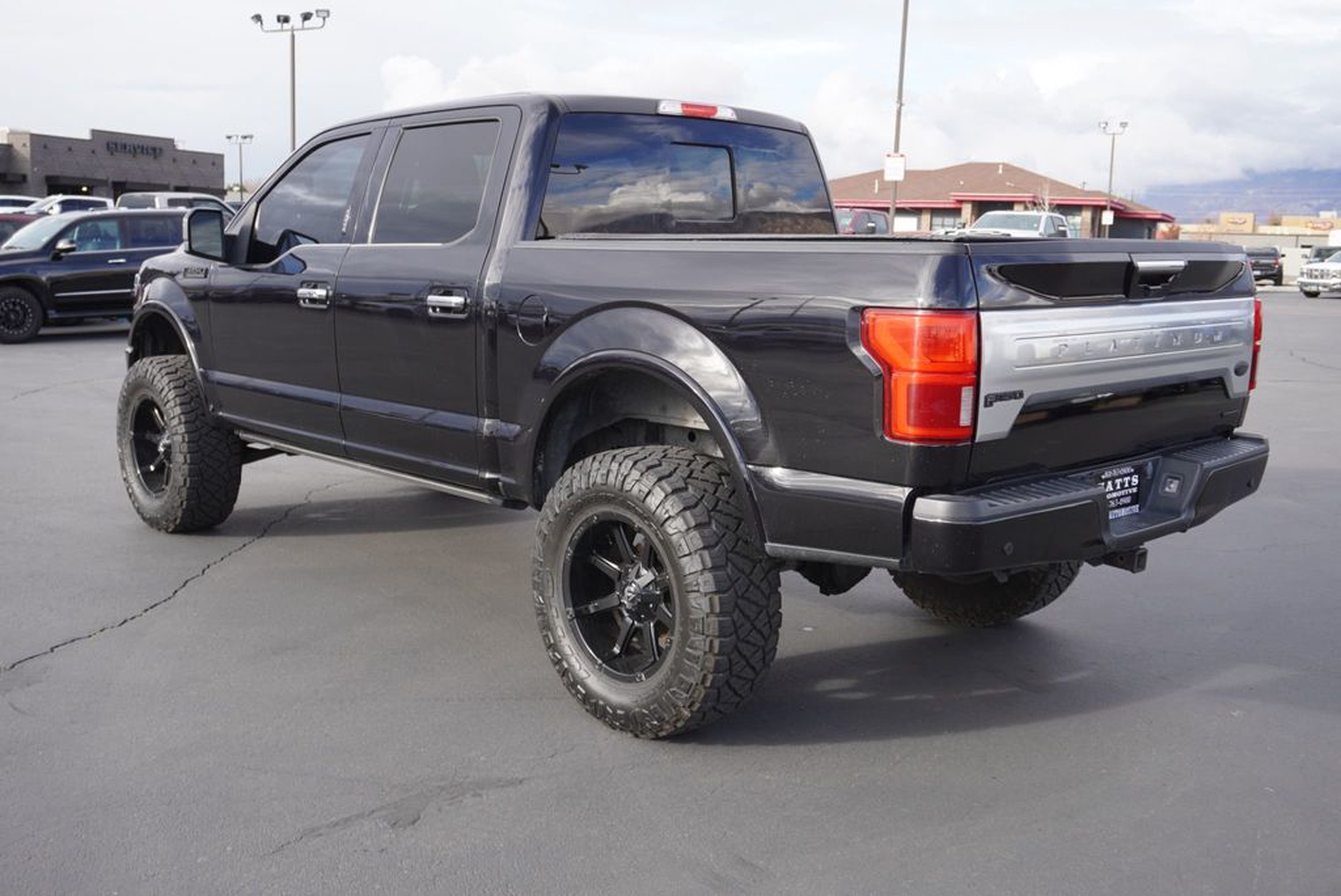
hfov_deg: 53.1
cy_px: 448
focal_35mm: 36
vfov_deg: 36.9
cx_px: 670
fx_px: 1342
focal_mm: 24
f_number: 5.6
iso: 100
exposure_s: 1/100
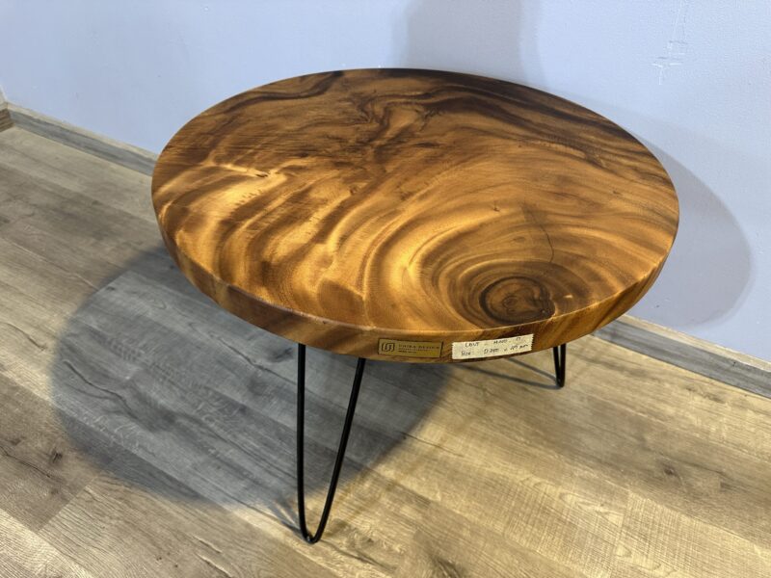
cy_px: 289
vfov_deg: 56.8
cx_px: 386
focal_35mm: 24
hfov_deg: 71.6
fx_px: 535
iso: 200
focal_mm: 6.86
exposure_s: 1/100
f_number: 1.78
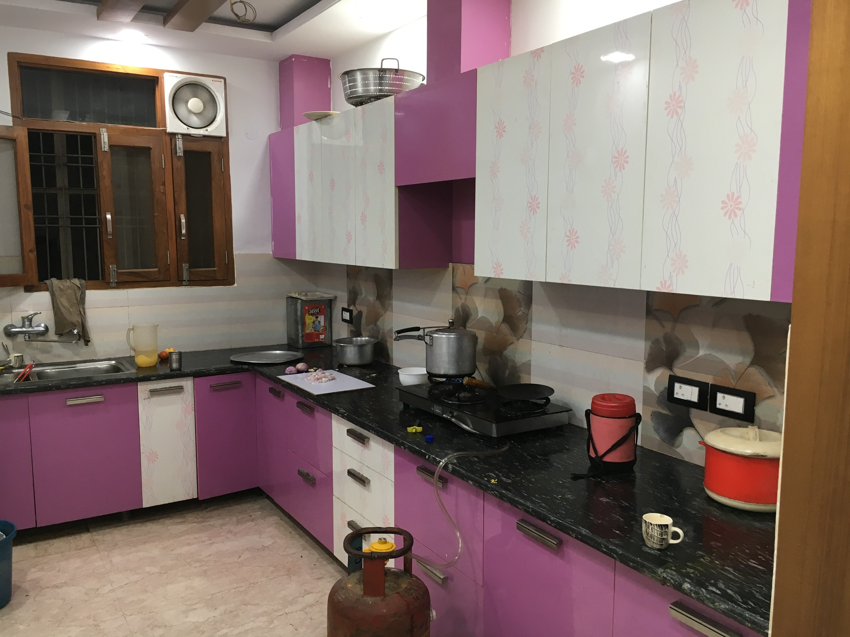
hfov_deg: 61.7
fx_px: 712
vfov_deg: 48.2
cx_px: 425
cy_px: 318
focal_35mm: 29
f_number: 2.2
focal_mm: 4.15
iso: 64
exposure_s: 1/33
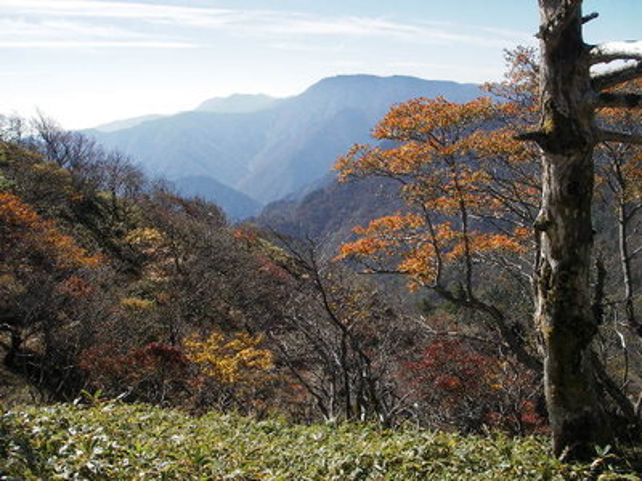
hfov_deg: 49.0
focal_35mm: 38
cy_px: 240
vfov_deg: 37.7
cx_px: 321
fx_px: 705
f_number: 6.6
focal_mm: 6.3
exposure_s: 1/160
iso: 50
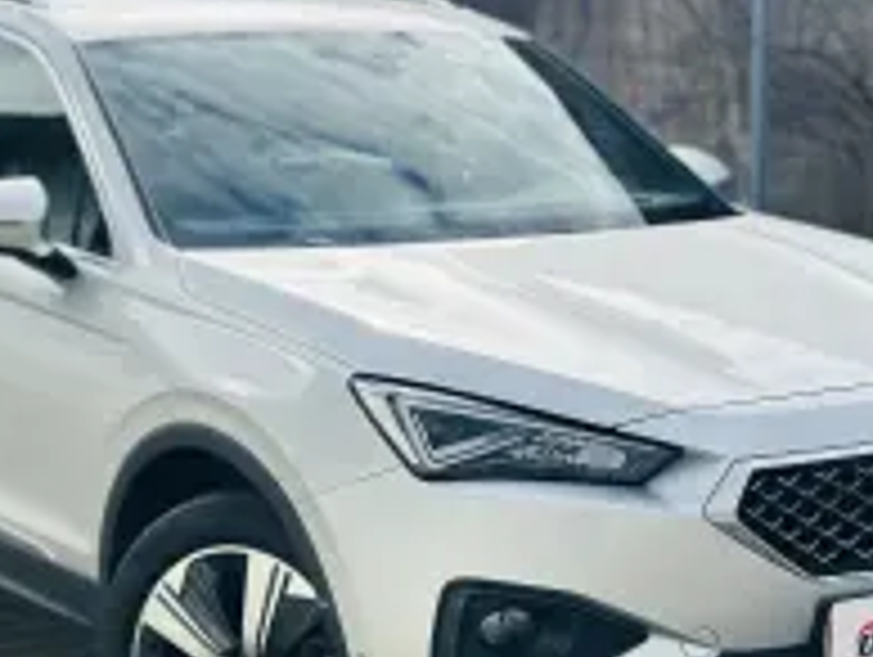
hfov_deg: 22.0
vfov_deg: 16.6
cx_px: 374
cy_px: 405
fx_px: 2247
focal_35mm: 89
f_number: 1.78
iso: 100
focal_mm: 6.86
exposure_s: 1/6211
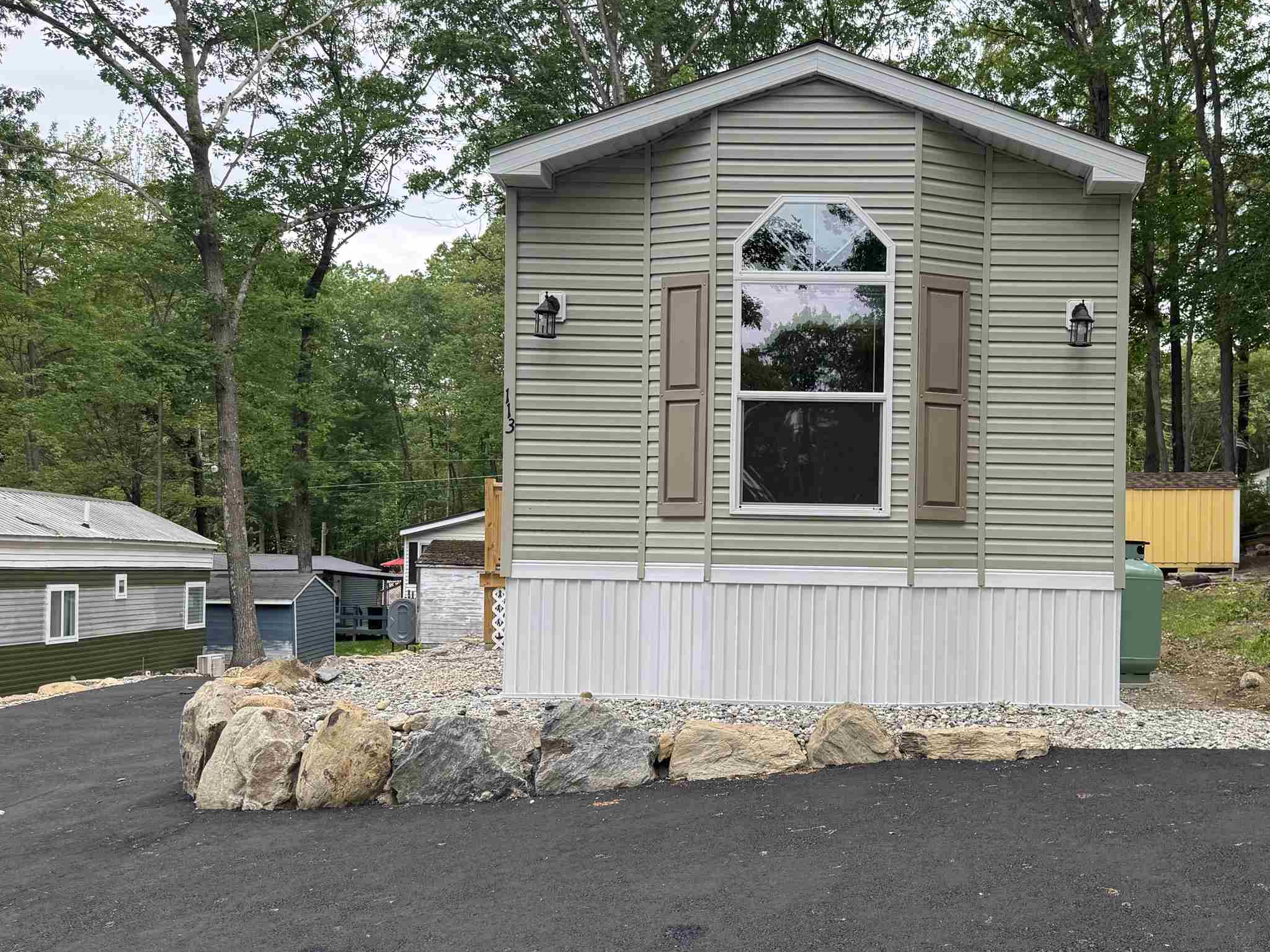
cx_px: 848
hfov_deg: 50.4
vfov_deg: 39.6
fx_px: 1321
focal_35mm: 36
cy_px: 551
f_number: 1.78
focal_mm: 6.76
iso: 80
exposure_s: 1/671
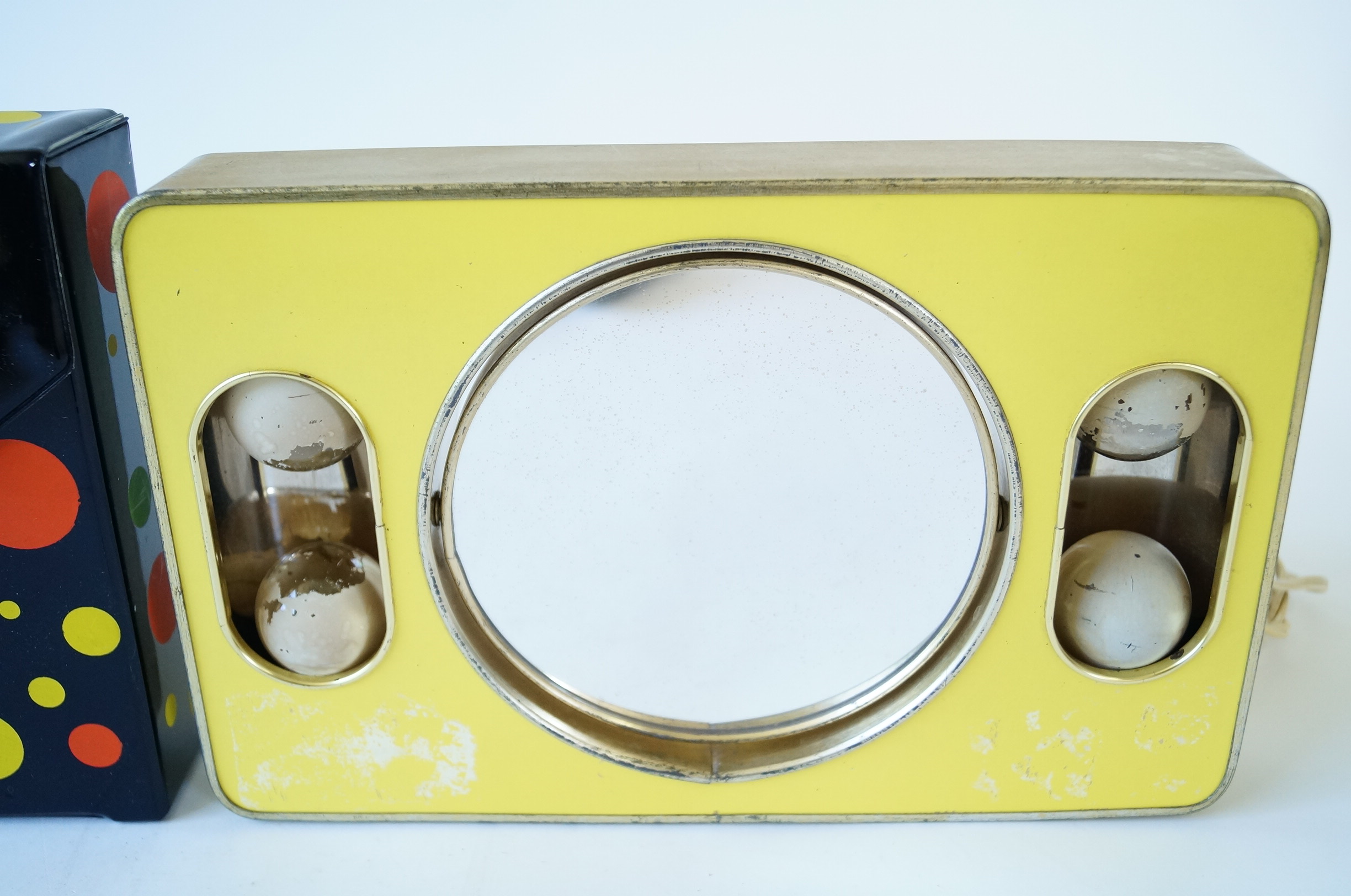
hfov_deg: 53.2
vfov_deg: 36.8
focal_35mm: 36
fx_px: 1349
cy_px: 448
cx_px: 676
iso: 800
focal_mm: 24
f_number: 4
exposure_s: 1/60
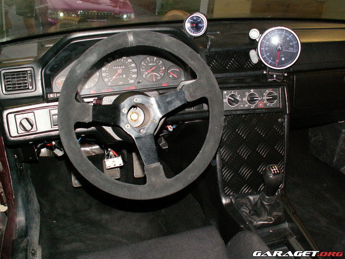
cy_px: 130
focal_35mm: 35
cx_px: 172
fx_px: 349
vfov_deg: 40.7
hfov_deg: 52.6
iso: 160
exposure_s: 1/40
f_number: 2.8
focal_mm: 5.86
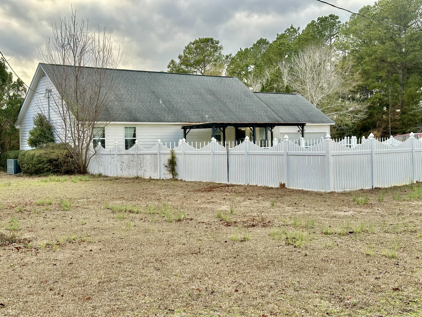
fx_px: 585
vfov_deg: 30.3
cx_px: 211
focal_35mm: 48
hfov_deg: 39.7
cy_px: 158
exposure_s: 1/258
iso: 64
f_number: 1.78
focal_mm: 6.86
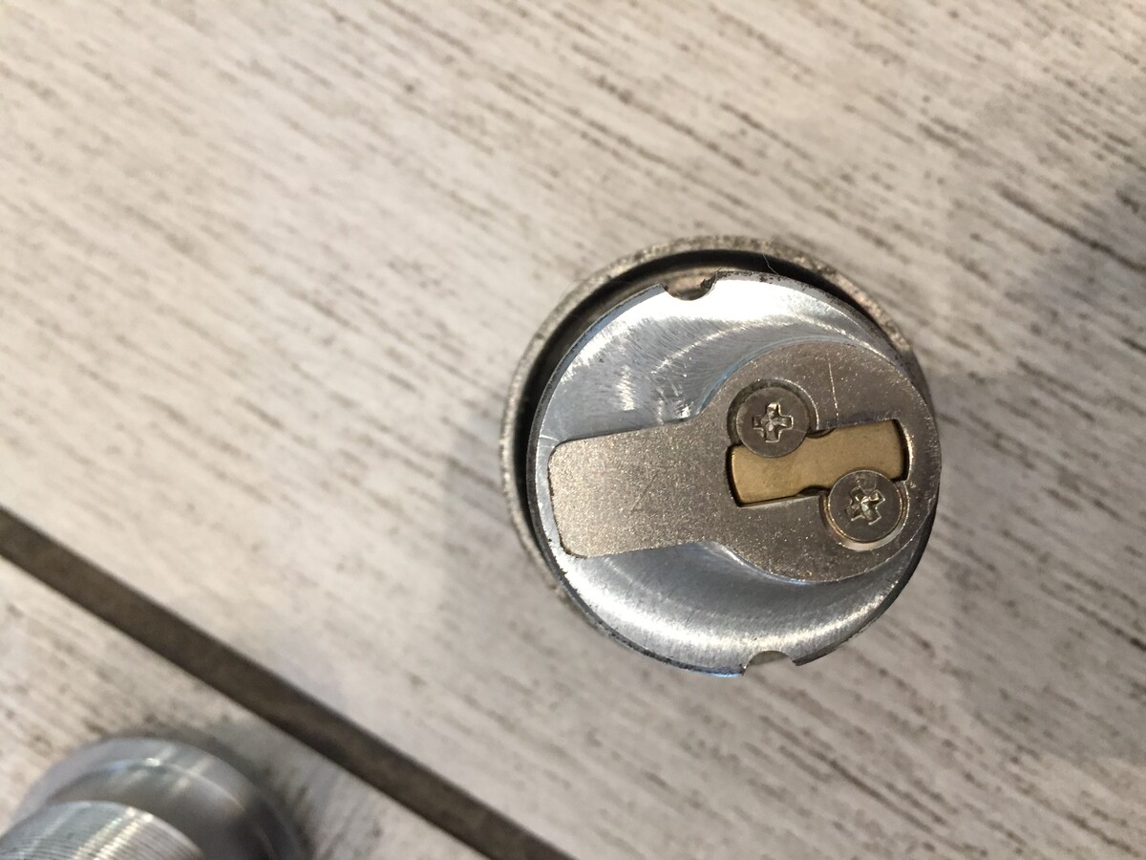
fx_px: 960
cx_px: 573
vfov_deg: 48.2
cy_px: 430
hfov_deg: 61.7
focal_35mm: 29
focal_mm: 4.15
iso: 125
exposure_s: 1/30
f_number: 2.2
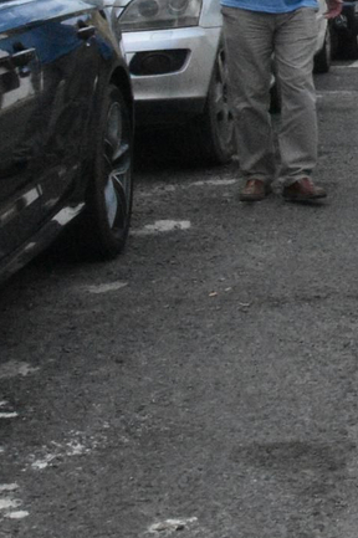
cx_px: 879
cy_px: -48
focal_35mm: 111
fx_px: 1658
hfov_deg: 10.5
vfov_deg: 17.8
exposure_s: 1/2000
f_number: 22
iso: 6400
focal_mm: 20
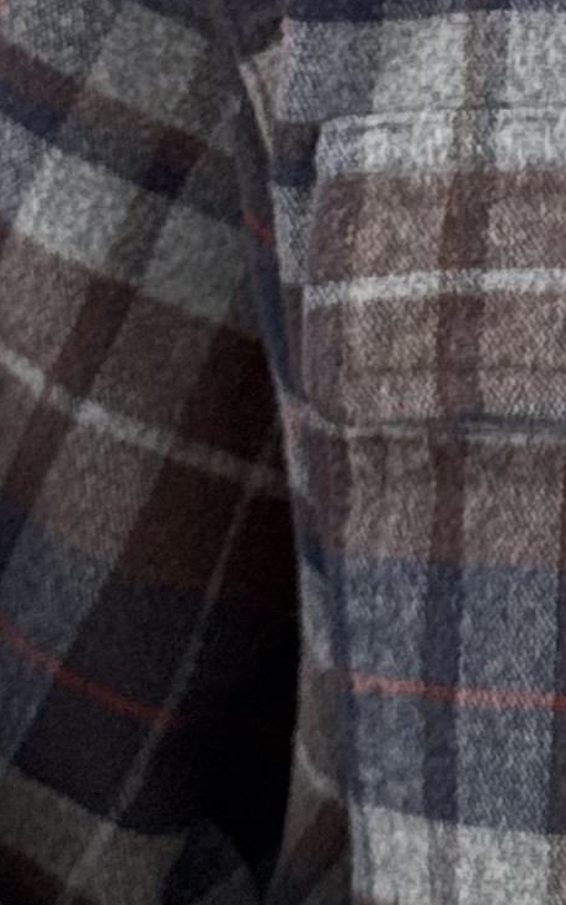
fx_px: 6879
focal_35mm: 279
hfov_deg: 4.5
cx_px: 1598
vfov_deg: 7.2
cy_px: -954
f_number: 1.78
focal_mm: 6.76
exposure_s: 1/121
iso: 80
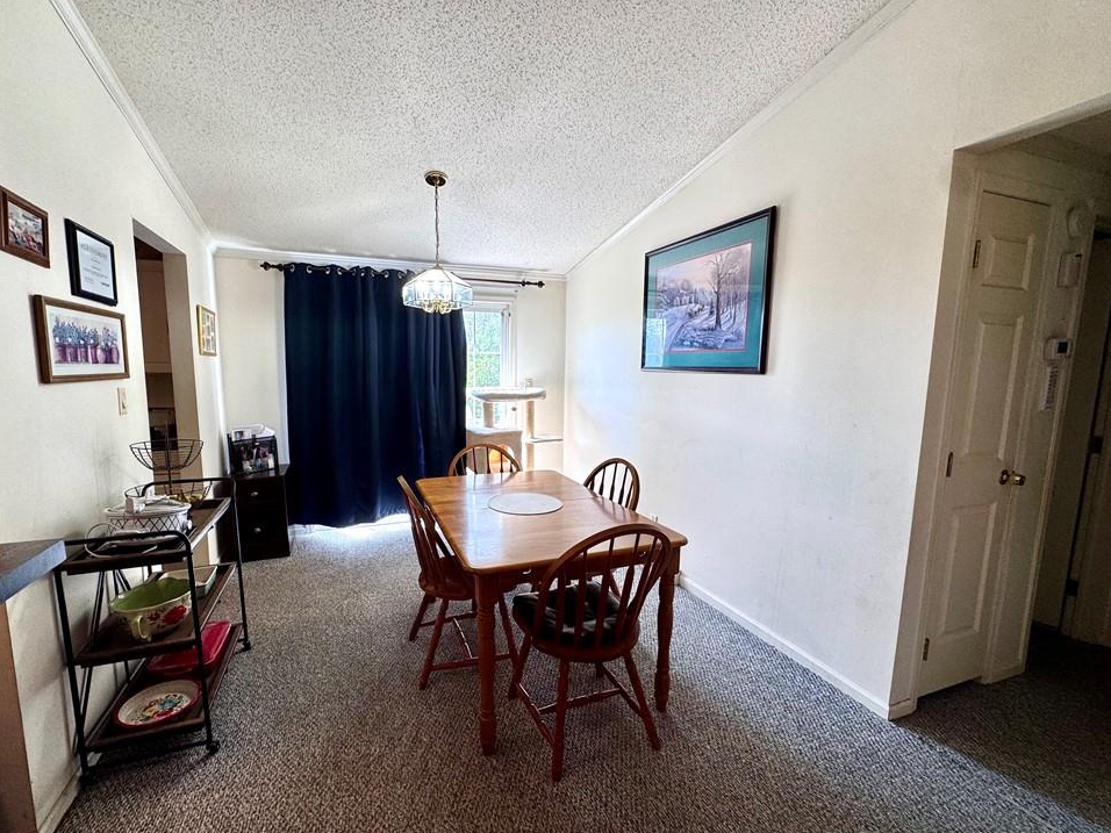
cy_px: 430
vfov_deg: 81.7
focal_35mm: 15
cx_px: 518
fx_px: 481
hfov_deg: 98.0
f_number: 2.2
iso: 64
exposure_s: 1/120
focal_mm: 2.22
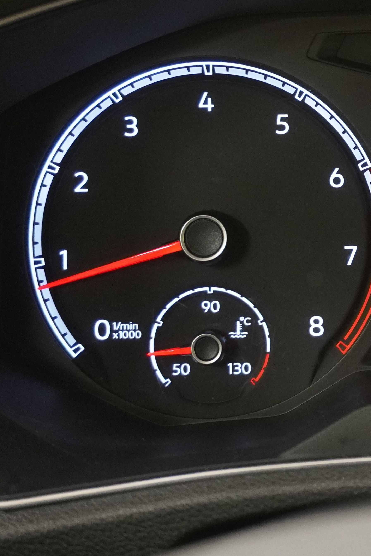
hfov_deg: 14.7
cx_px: 544
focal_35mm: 87
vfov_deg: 23.2
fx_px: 1345
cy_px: 172
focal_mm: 26
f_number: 4.5
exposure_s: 1/40
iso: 3200
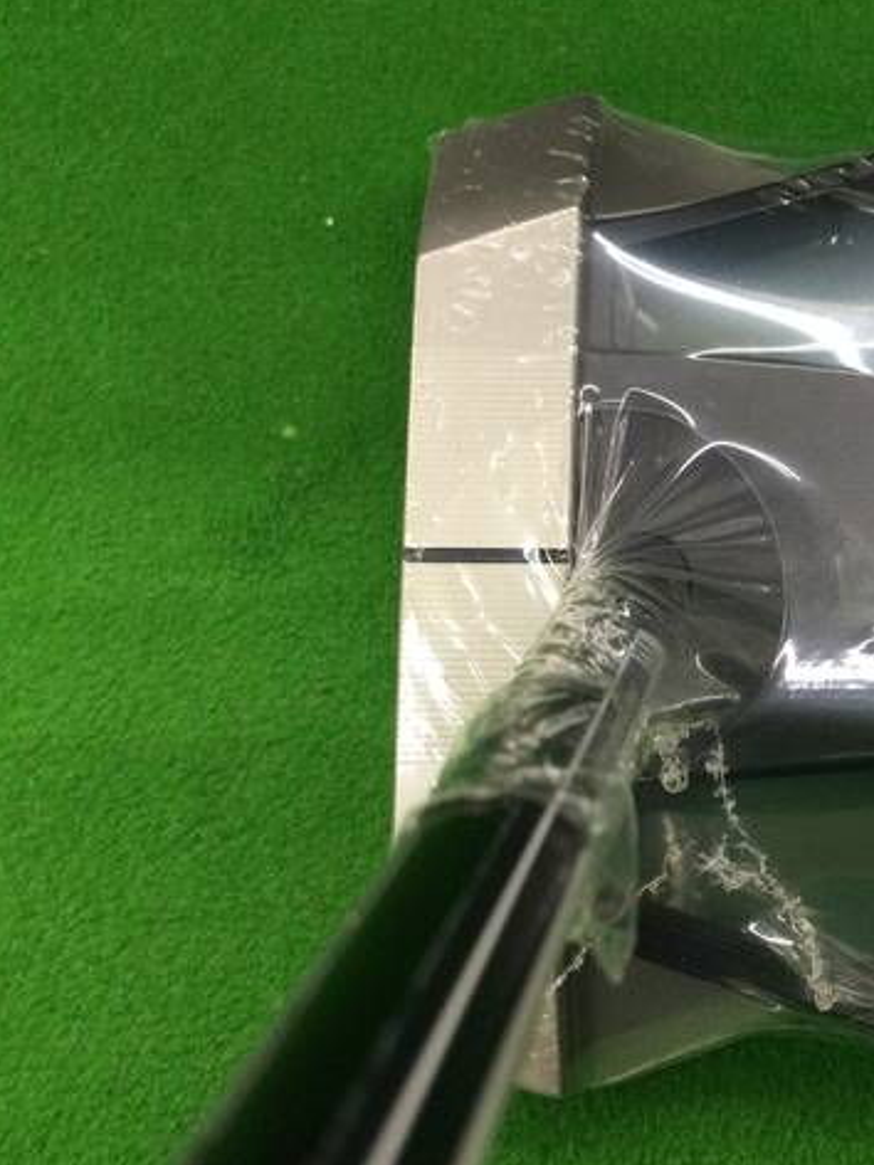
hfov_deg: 32.9
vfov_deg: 44.8
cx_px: 760
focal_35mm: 42
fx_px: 1414
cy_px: 580
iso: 80
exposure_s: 1/30
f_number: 2.4
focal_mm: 3.3
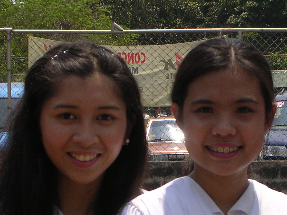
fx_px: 1658
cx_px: 243
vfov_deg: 7.4
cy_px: 179
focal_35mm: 200
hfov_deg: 9.9
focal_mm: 17.4
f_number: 4.9
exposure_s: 1/436
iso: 100
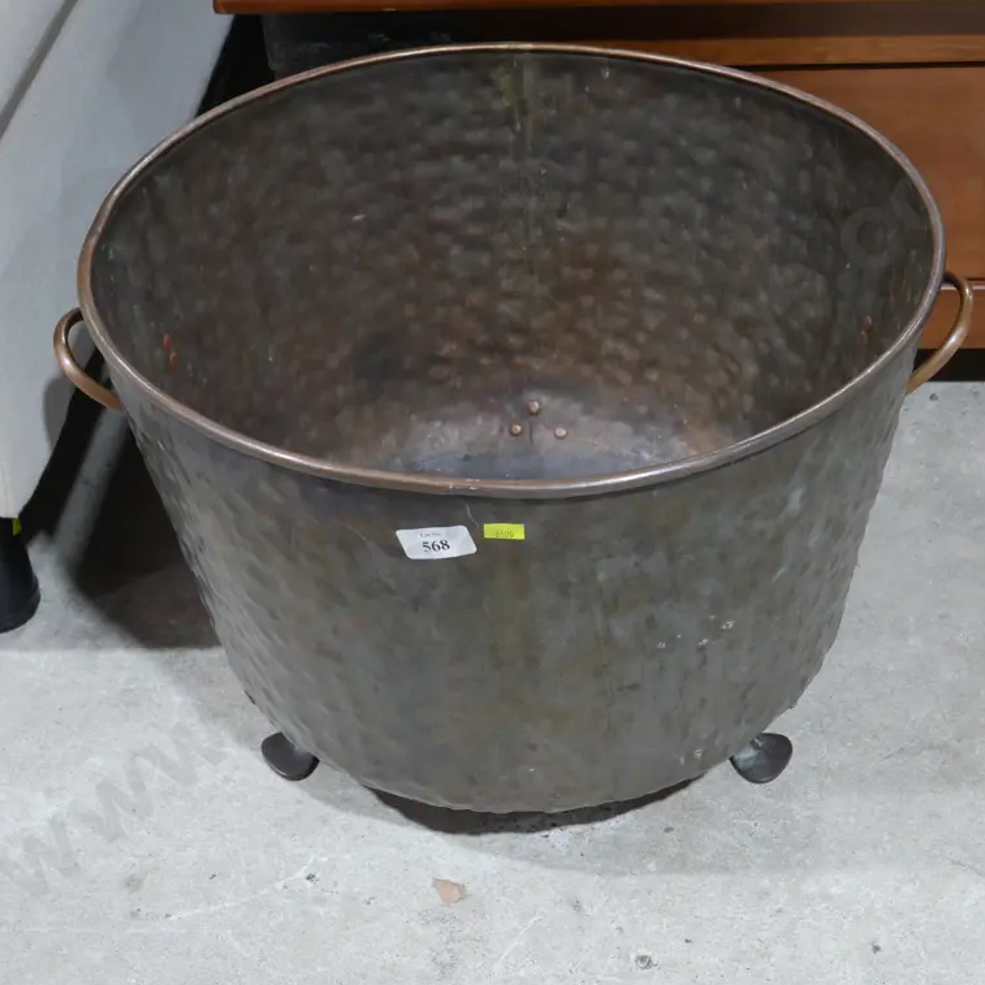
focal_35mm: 55
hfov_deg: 31.1
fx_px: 1771
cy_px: 487
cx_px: 537
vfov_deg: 31.1
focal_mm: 23
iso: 1000
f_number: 5.1
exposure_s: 1/60
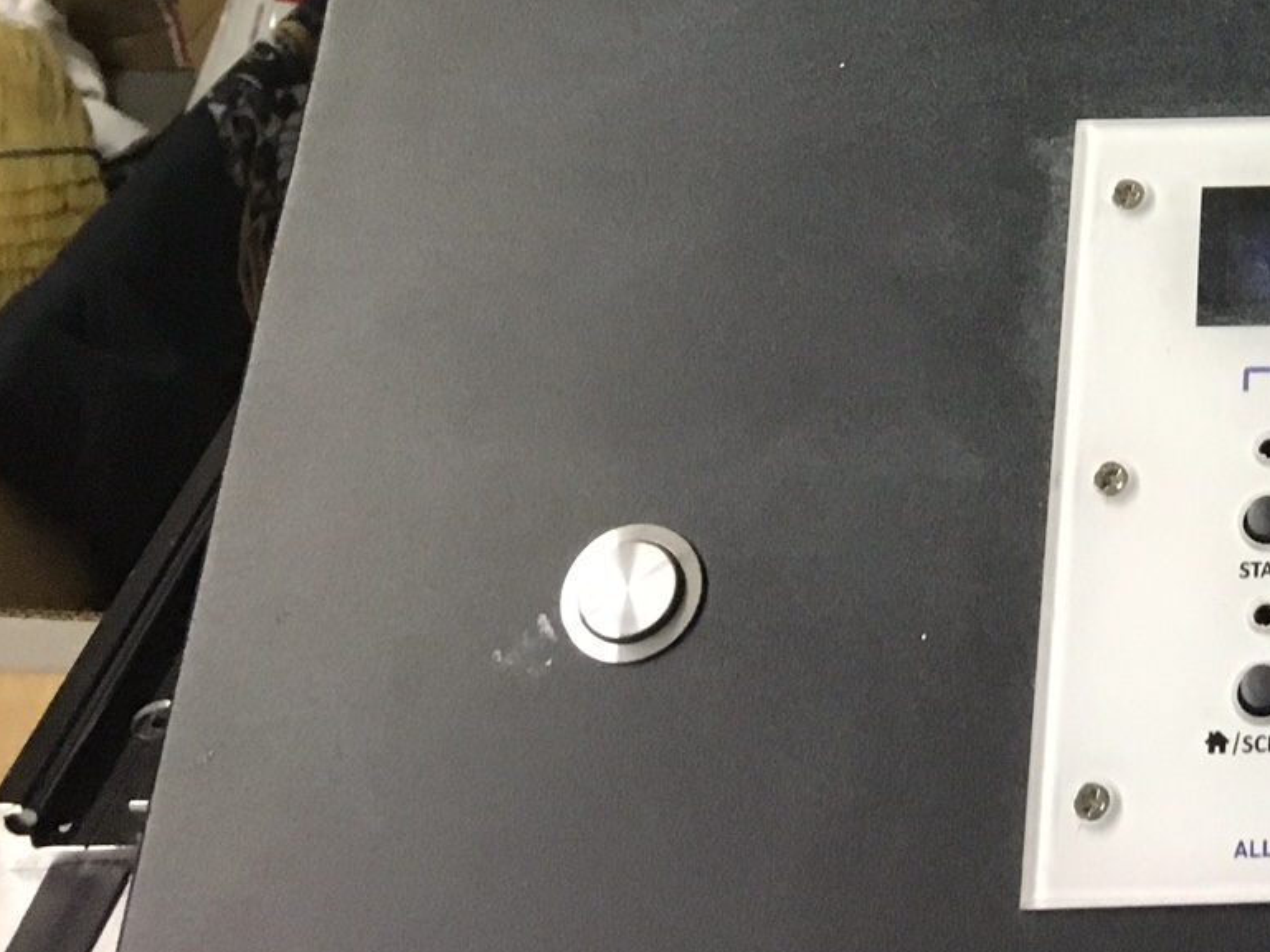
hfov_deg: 23.1
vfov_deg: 18.1
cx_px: 1609
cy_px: -271
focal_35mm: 76
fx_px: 2789
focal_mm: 4.15
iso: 200
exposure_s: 1/30
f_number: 2.2
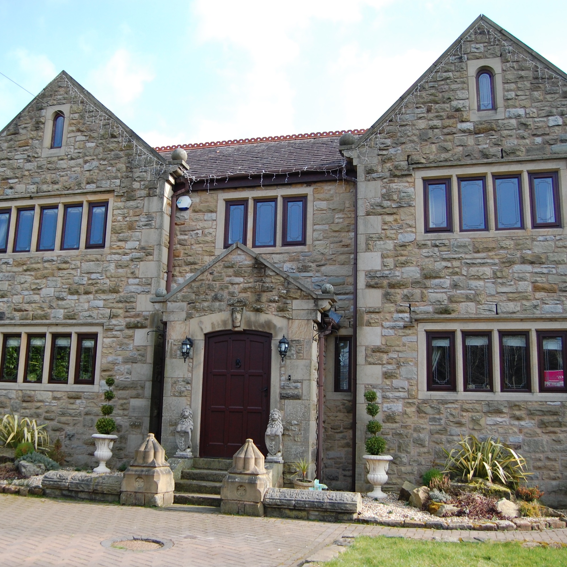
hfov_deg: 47.0
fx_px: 649
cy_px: 286
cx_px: 238
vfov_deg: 47.2
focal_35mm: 35
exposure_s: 1/1250
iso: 400
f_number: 4.5
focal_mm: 18
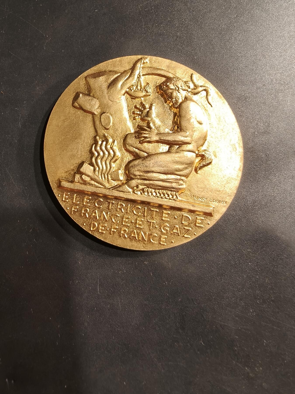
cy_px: 197
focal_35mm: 23
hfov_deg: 58.9
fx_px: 261
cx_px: 148
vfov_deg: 73.9
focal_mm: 2.32
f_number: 2
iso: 160
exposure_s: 1/100
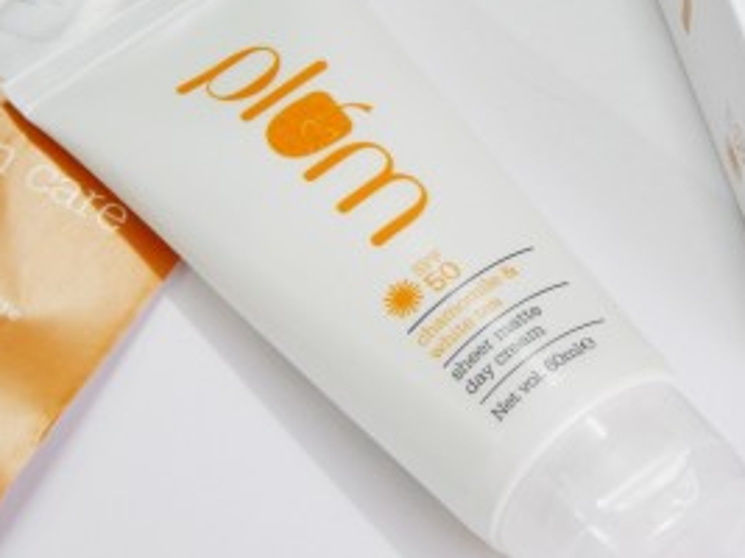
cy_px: 218
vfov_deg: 8.6
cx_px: 483
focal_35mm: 173
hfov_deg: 11.4
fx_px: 3722
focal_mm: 23.4
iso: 450
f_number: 4.8
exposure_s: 1/15
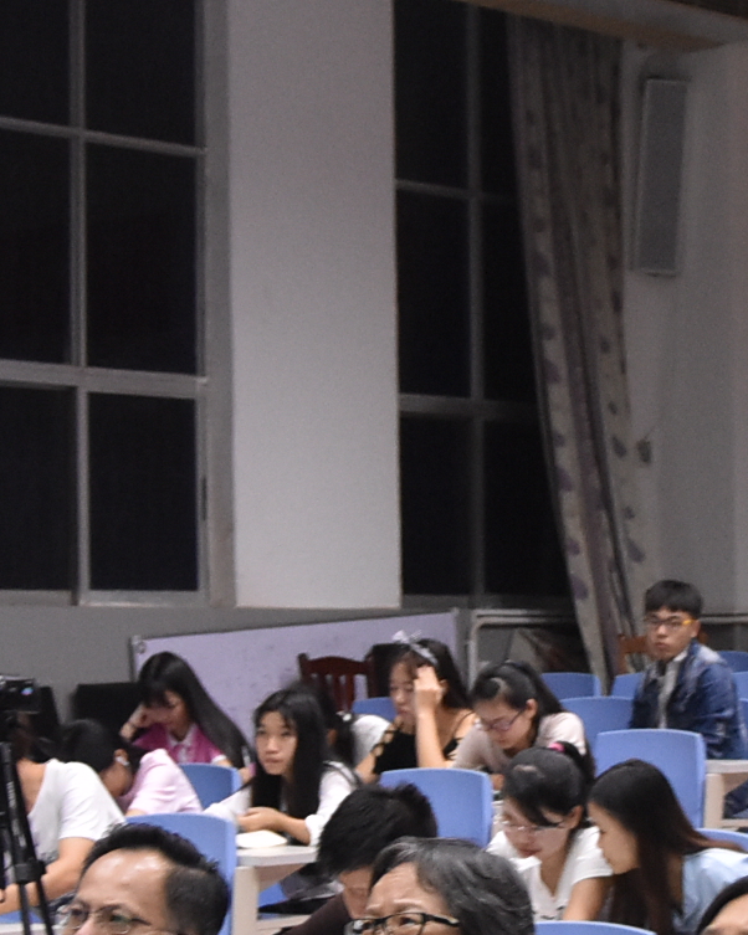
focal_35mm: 112
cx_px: 631
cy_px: 601
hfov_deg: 13.7
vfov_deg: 17.1
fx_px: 3101
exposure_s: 1/60
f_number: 4
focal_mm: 20
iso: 1600
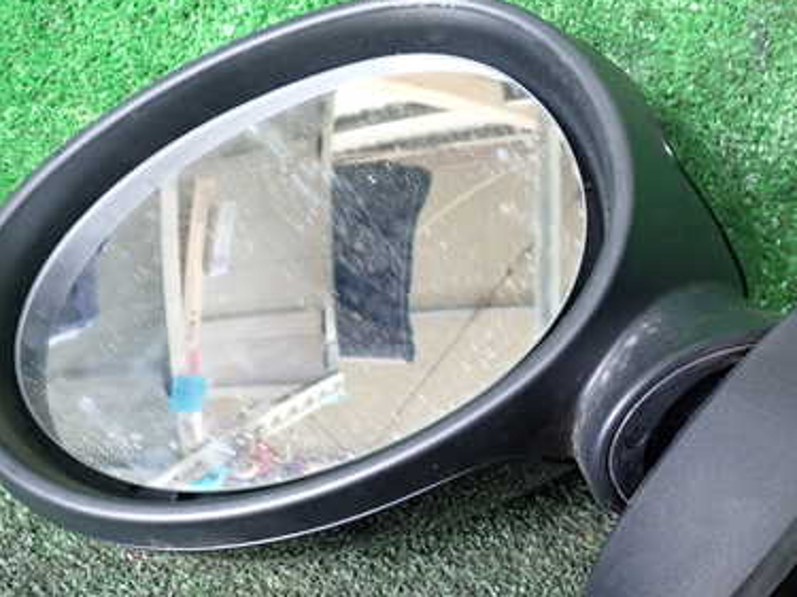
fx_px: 1105
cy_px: 363
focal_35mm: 48
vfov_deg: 30.2
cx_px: 533
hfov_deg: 39.2
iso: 320
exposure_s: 1/30
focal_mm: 5.4
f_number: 2.3
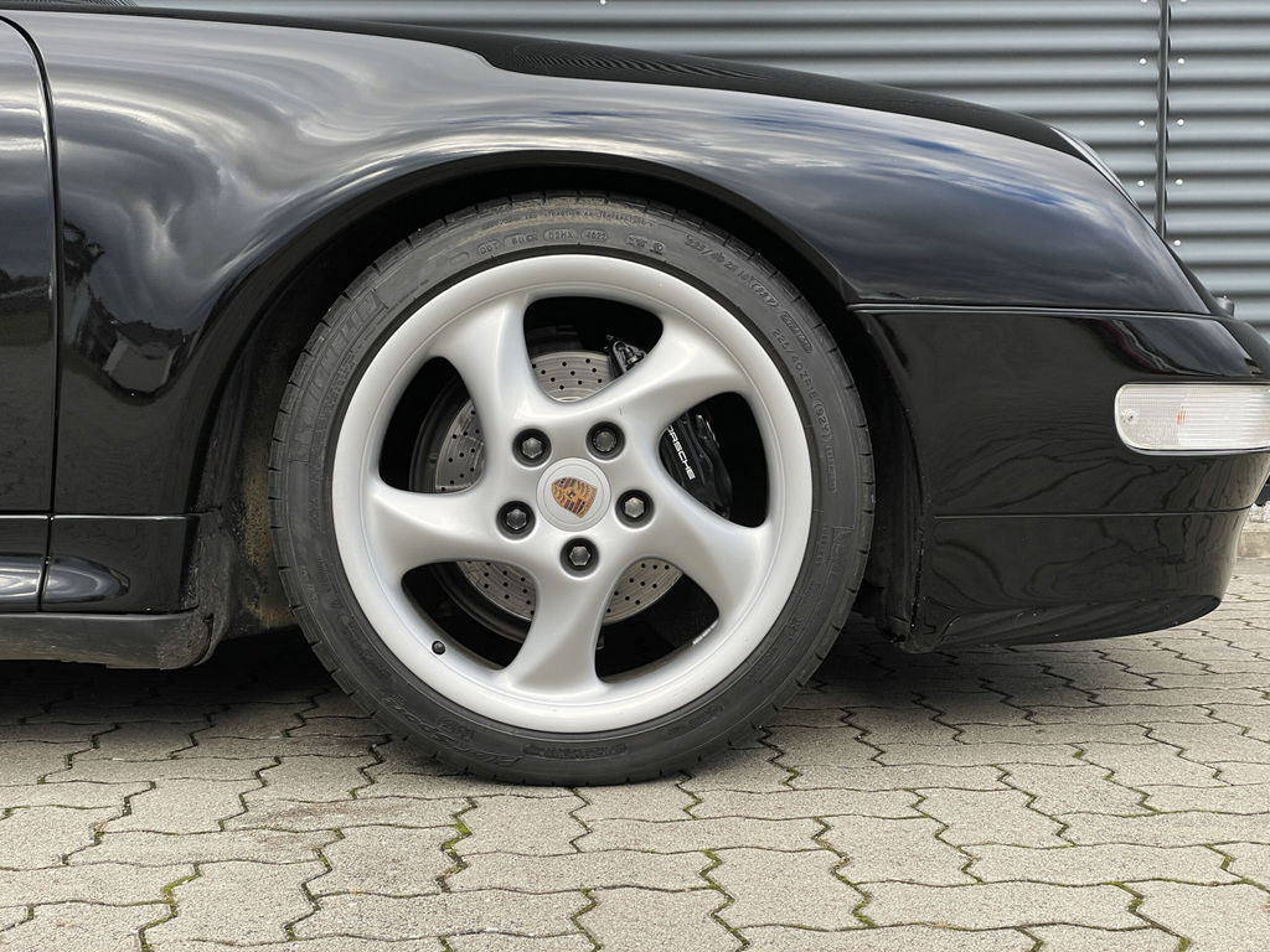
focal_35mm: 52
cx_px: 635
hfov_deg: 36.8
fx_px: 1908
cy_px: 476
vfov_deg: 28.0
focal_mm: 6
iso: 25
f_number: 2
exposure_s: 1/361
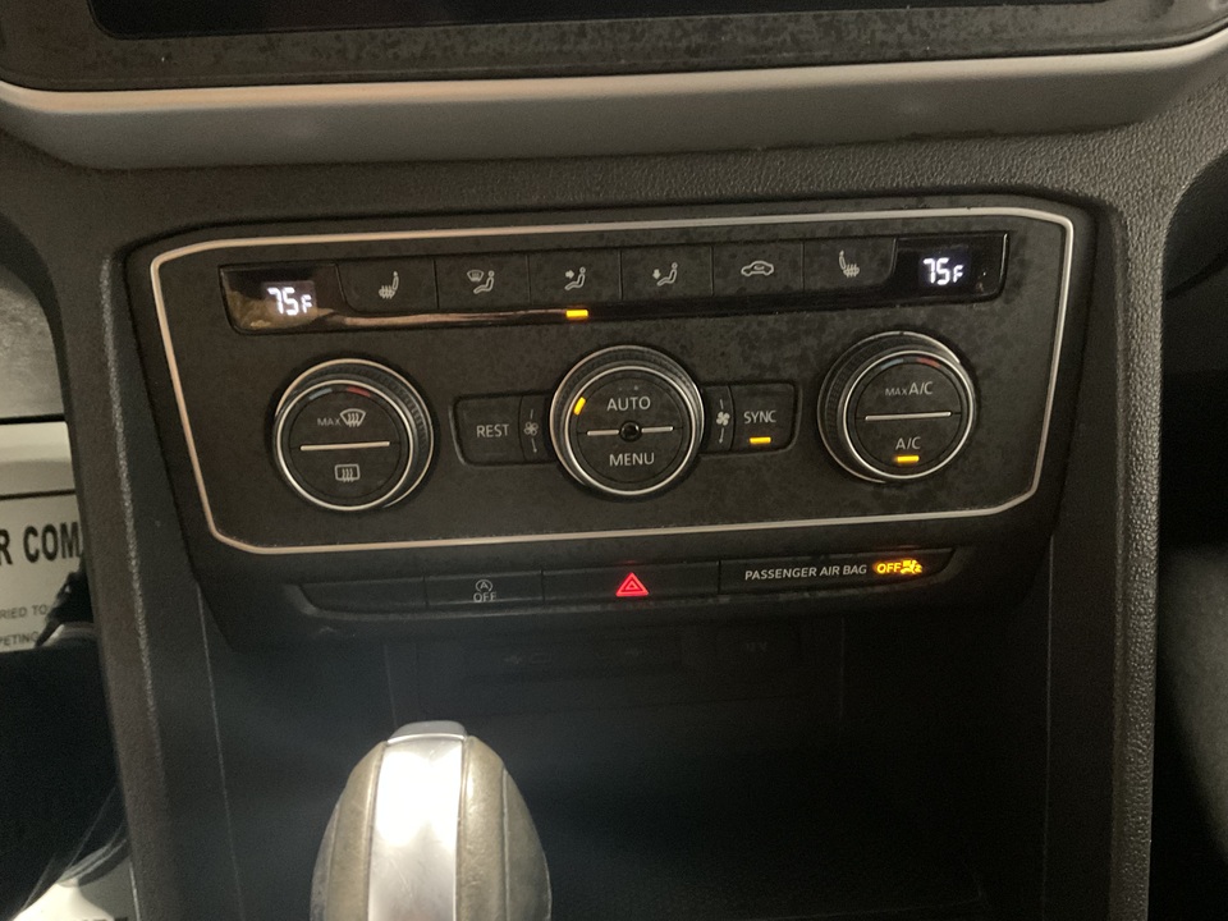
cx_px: 614
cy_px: 460
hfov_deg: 61.7
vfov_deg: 48.2
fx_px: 1029
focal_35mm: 29
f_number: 1.8
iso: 1000
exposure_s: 1/17
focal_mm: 3
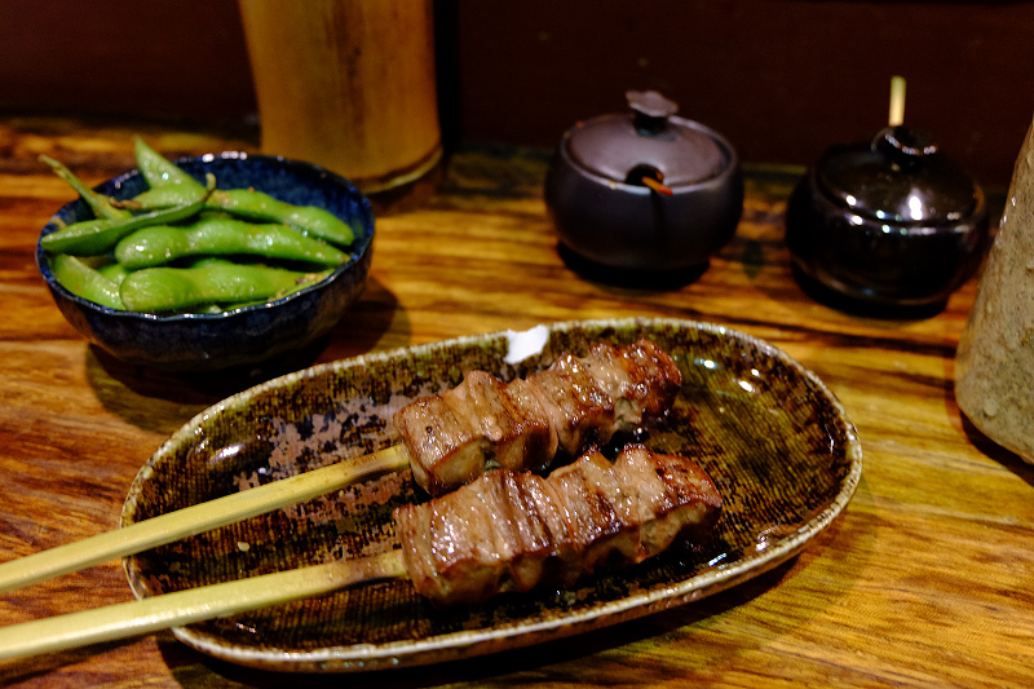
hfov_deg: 58.7
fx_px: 919
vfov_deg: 41.1
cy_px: 344
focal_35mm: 32
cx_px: 517
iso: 1600
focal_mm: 21.1
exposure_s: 1/10
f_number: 4
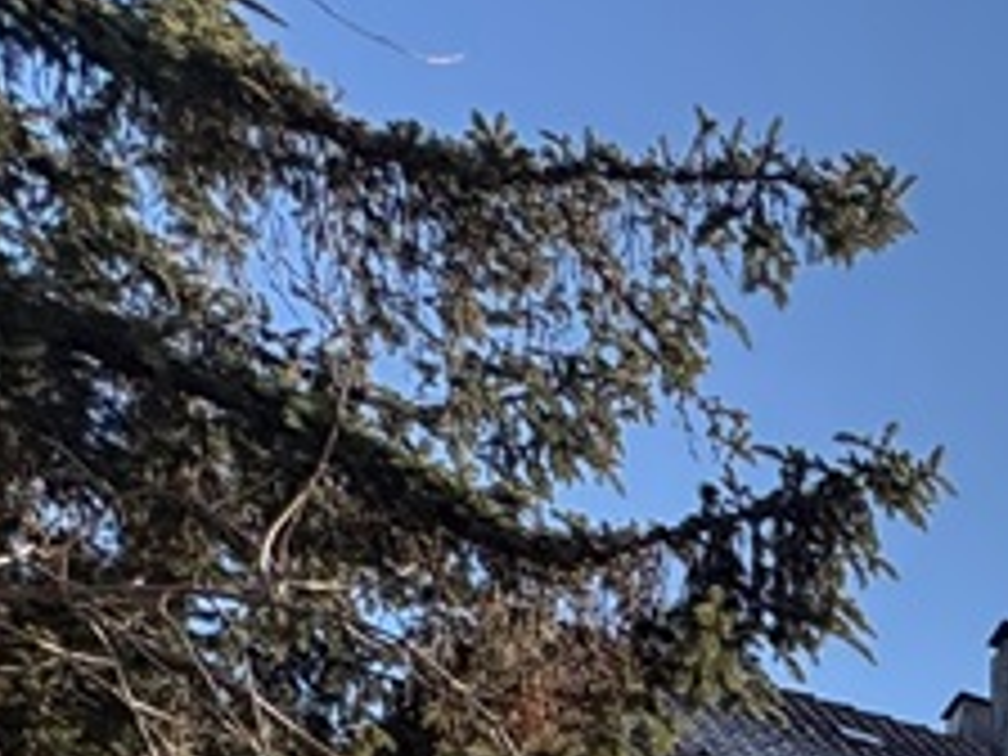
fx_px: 1864
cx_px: 1868
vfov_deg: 15.6
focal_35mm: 64
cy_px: 1688
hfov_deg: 20.3
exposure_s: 1/921
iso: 64
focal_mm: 2.22
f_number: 2.2
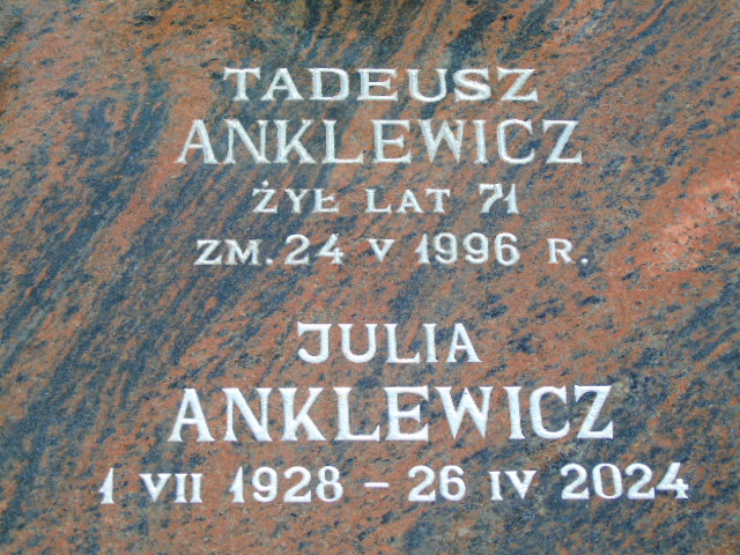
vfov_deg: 18.0
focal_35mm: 82
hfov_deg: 23.8
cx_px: 370
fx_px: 1753
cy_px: 278
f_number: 4.1
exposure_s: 1/400
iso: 80
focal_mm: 15
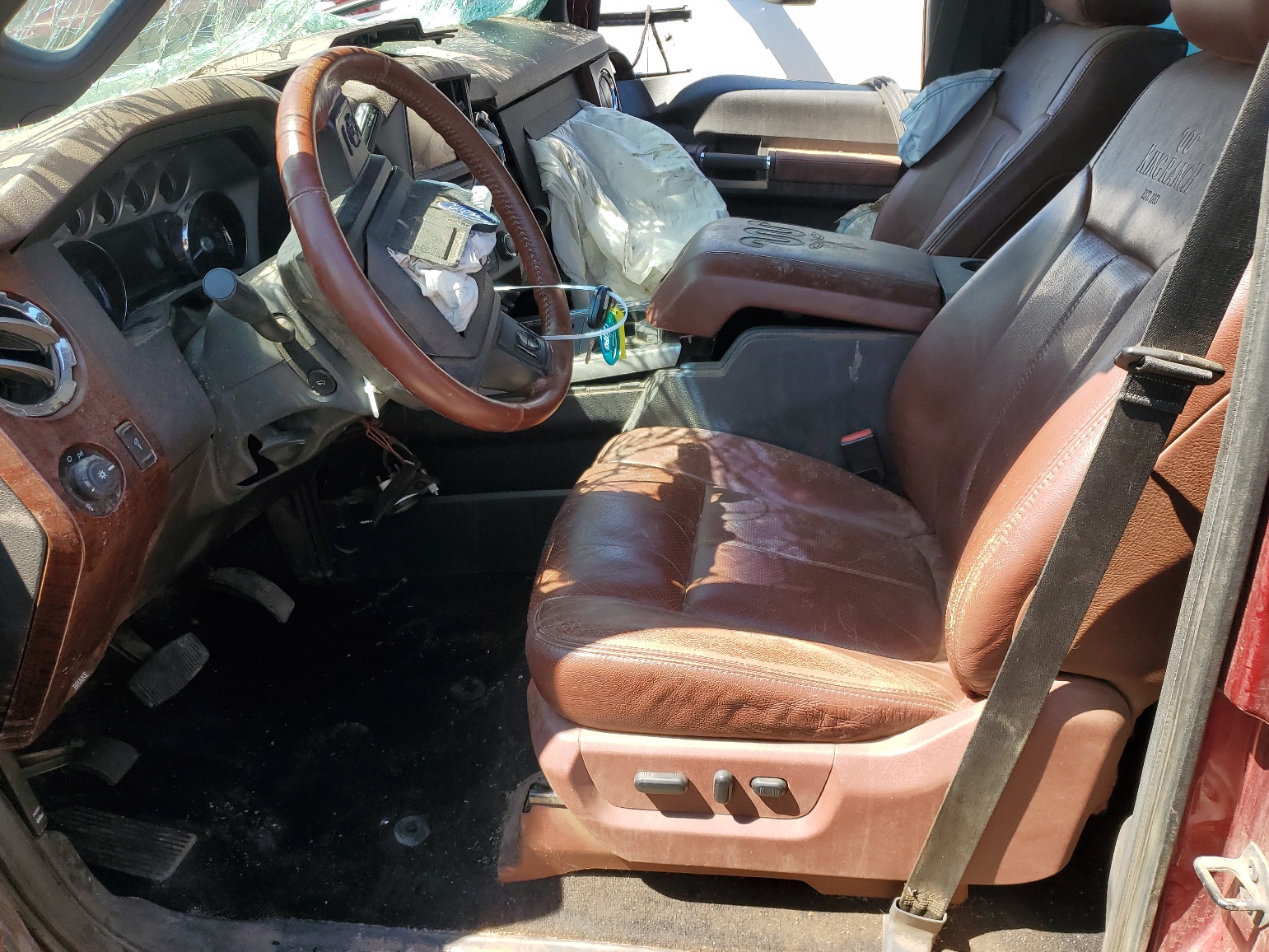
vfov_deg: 51.4
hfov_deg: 65.3
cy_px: 487
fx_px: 990
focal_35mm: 27
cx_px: 649
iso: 50
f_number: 1.5
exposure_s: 1/625
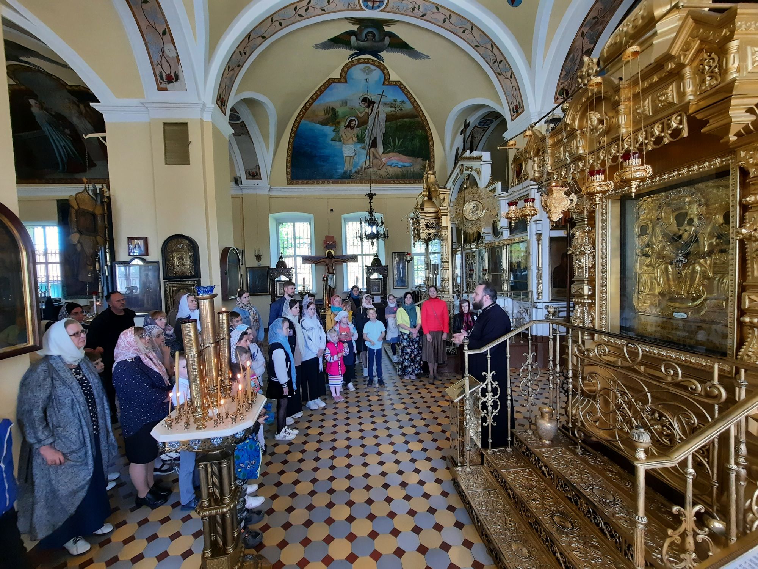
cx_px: 379
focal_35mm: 13
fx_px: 285
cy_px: 284
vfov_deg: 89.9
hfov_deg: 106.2
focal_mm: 1.74
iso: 200
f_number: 2.2
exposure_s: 1/50
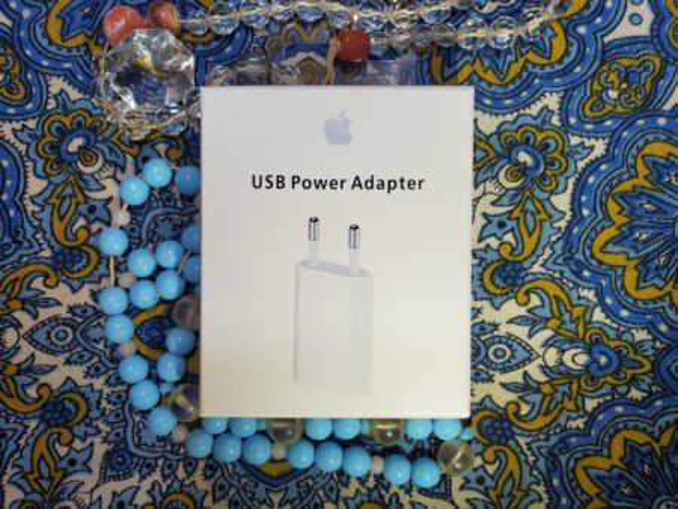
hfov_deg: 67.3
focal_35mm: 26
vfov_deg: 53.1
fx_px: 510
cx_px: 339
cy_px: 254
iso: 200
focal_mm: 4.3
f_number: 2.4
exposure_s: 1/120
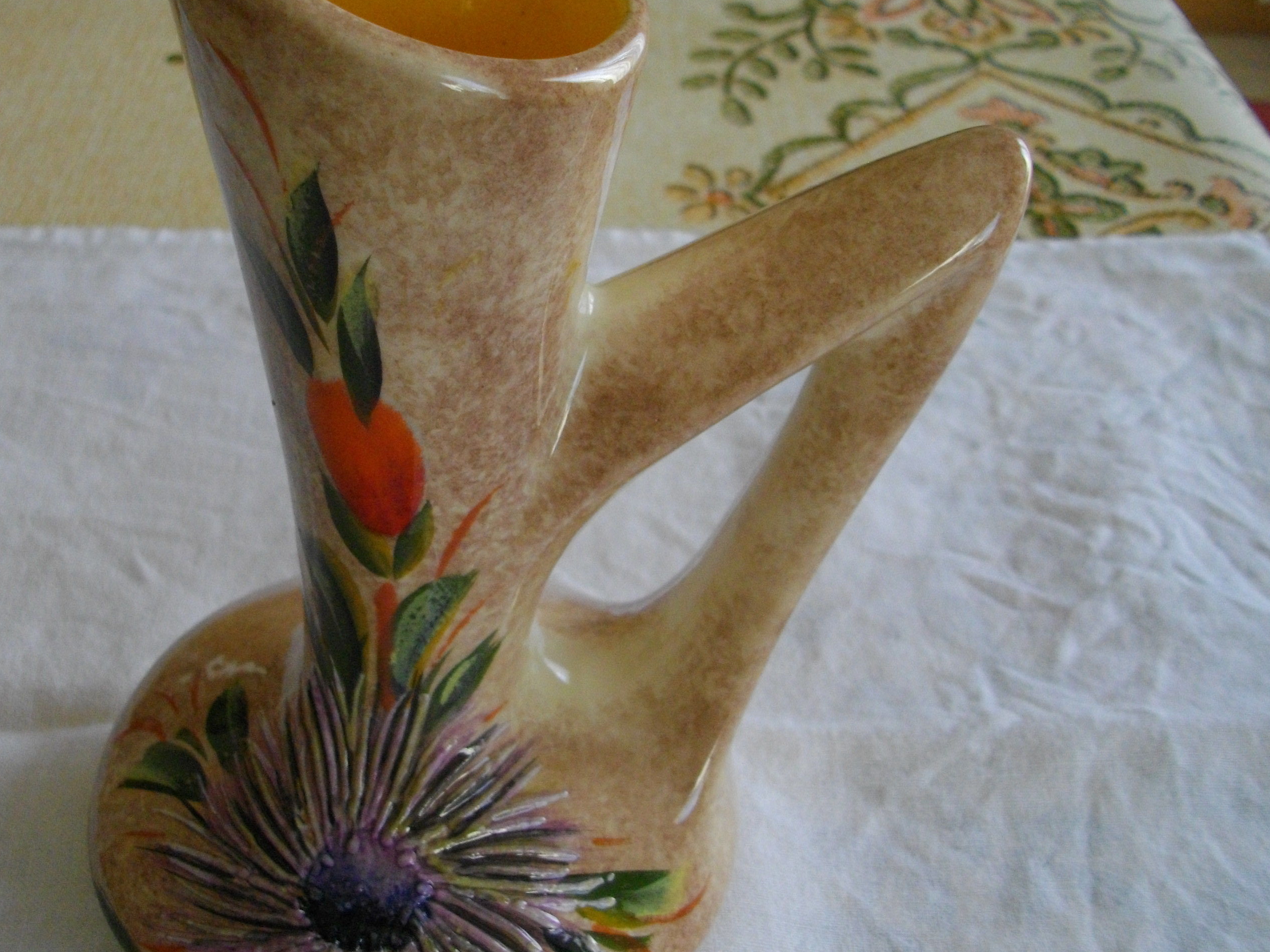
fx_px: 1687
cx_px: 425
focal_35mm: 46
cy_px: 453
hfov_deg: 40.7
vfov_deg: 31.5
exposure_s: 1/60
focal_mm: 5.7
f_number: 2.9
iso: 200
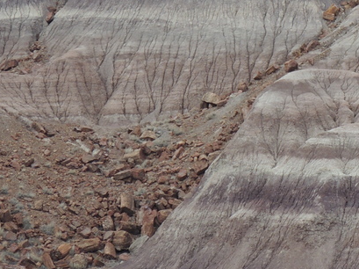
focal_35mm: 1253
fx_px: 12983
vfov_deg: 1.2
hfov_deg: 1.6
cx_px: 485
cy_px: -37
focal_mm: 71.3
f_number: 4.8
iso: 140
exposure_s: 1/250
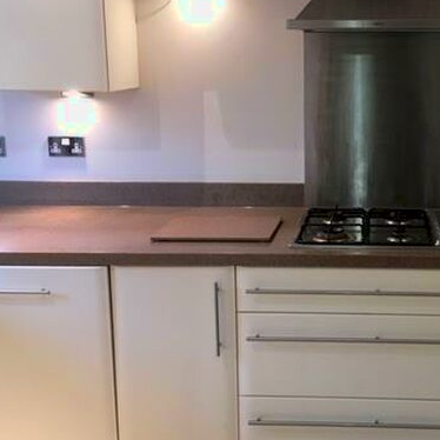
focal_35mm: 48
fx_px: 690
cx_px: 356
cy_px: 164
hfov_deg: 34.2
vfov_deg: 35.2
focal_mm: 4.15
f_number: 2.2
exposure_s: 1/33
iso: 125
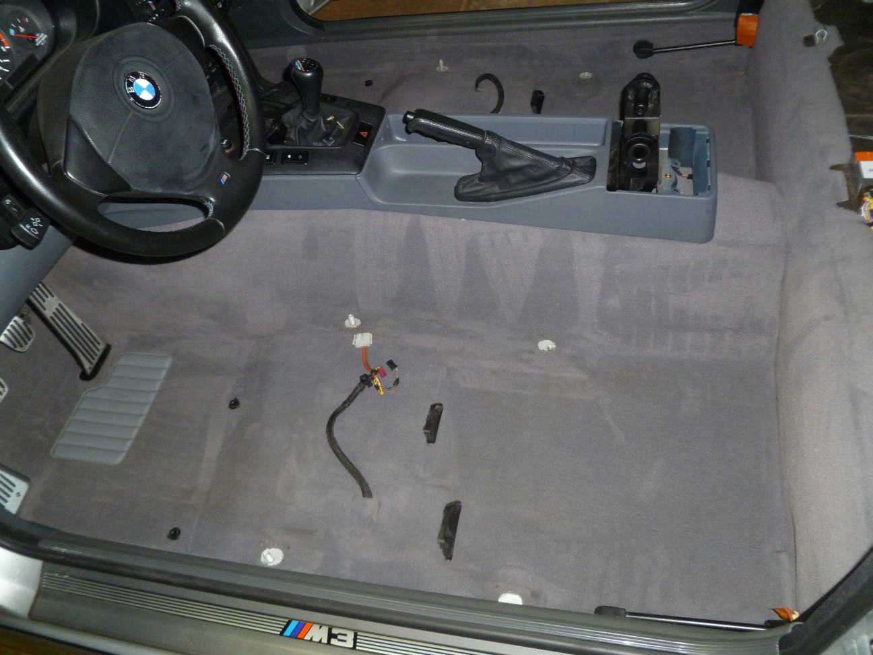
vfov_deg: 49.7
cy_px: 328
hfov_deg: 63.4
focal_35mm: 28
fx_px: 706
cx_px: 436
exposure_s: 1/30
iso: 250
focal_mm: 5
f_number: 3.3
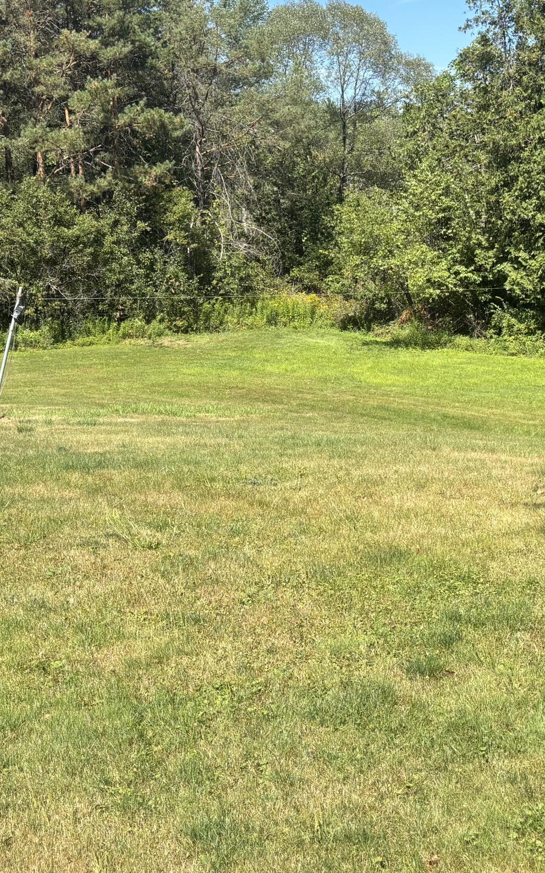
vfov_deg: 40.3
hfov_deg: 25.7
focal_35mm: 50
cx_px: 349
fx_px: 1189
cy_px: 397
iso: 50
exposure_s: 1/1477
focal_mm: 5.96
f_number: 1.6
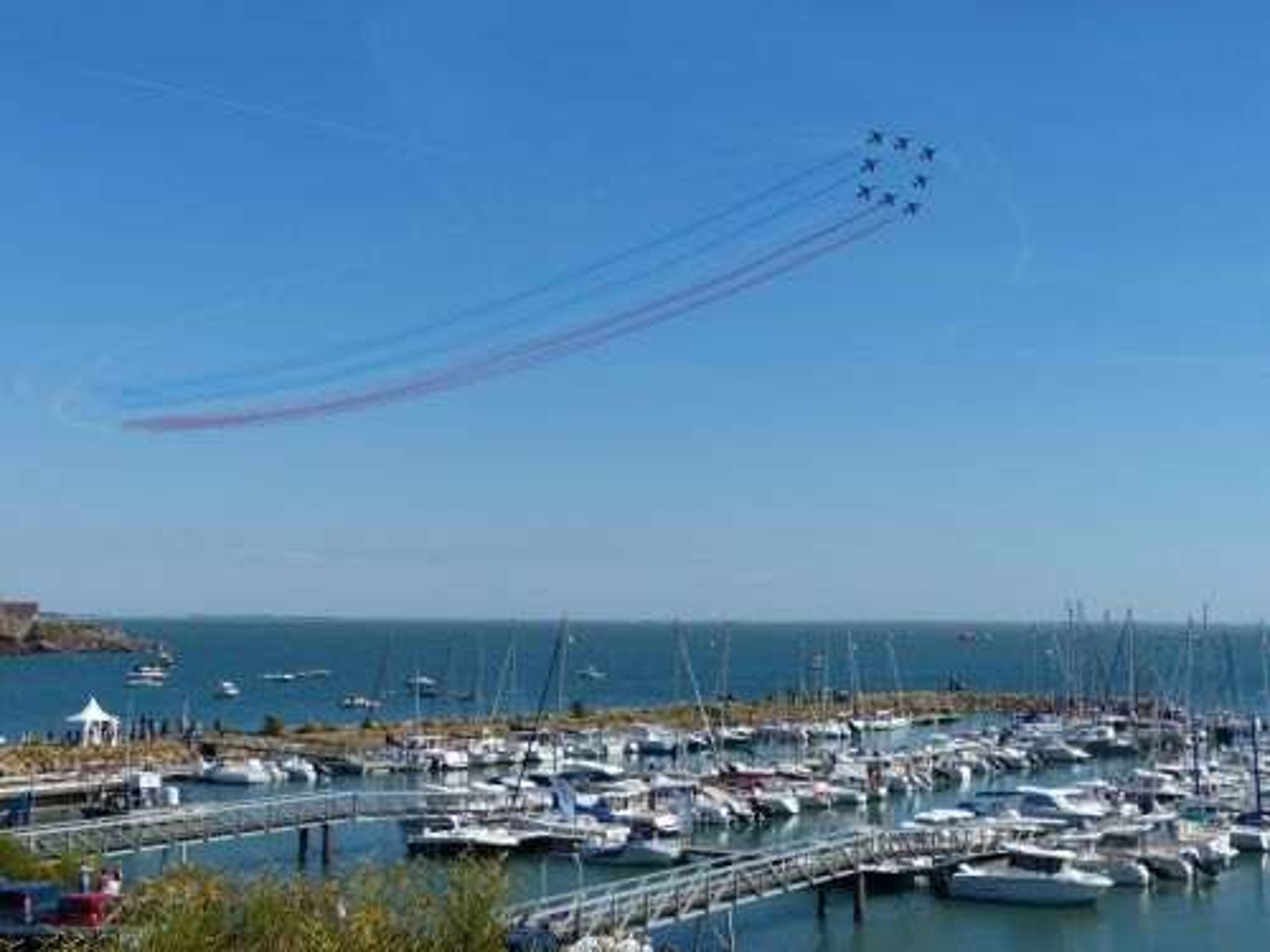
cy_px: 476
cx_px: 635
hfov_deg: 38.9
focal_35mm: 49
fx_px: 1798
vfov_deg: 29.7
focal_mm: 8.7
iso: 100
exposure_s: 1/1600
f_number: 4
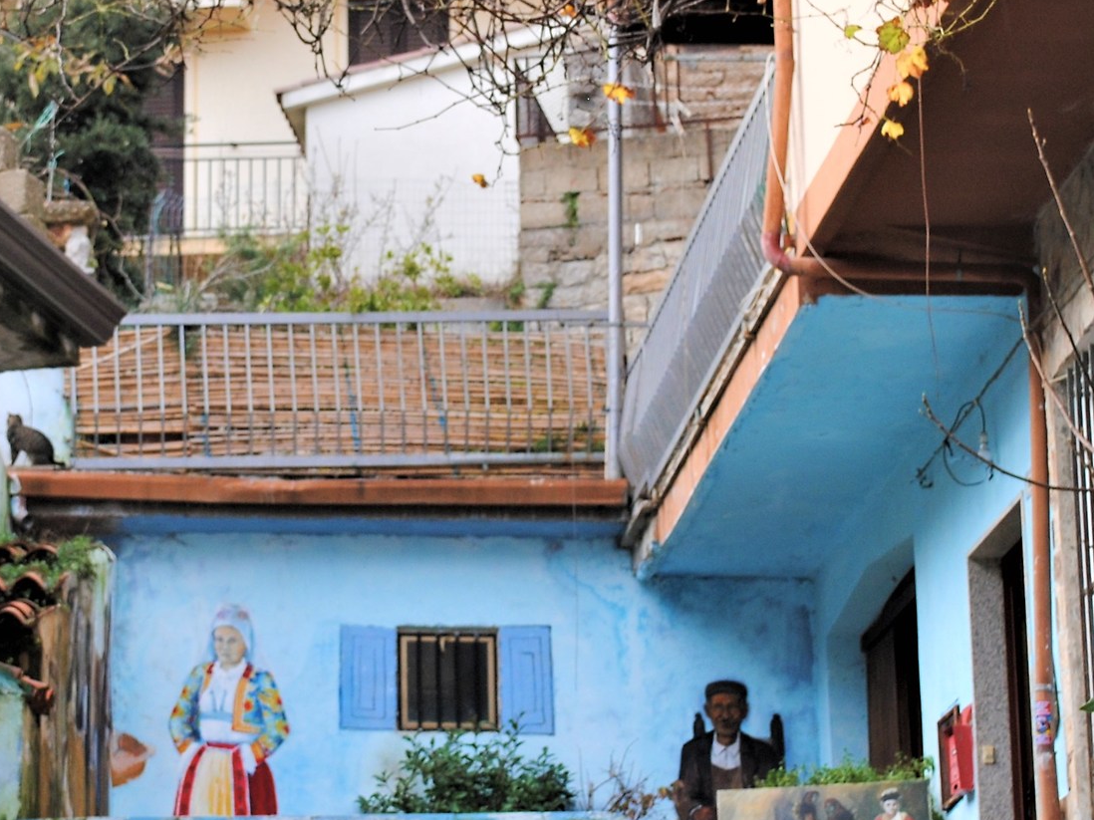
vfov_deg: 12.3
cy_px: 382
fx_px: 3792
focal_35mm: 120
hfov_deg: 16.4
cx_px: 394
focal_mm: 38
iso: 180
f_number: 5
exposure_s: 1/125
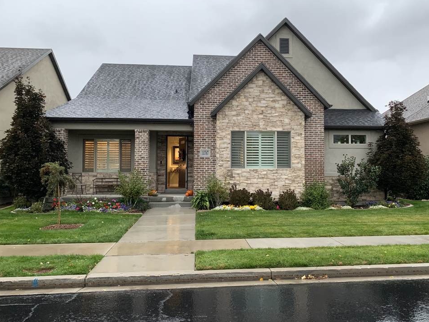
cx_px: 226
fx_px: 347
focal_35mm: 28
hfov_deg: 63.4
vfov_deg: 49.7
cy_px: 161
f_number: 1.8
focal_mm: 4.25
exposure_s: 1/60
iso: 160
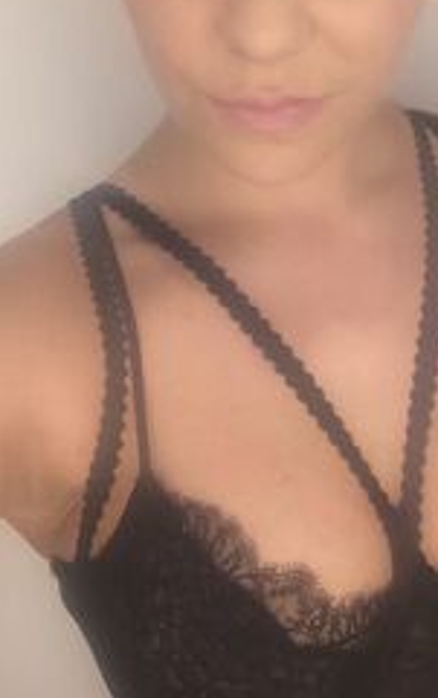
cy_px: 214
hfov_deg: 22.2
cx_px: 339
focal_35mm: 58
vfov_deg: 34.6
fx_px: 1106
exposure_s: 1/30
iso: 50
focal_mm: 2.15
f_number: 2.4
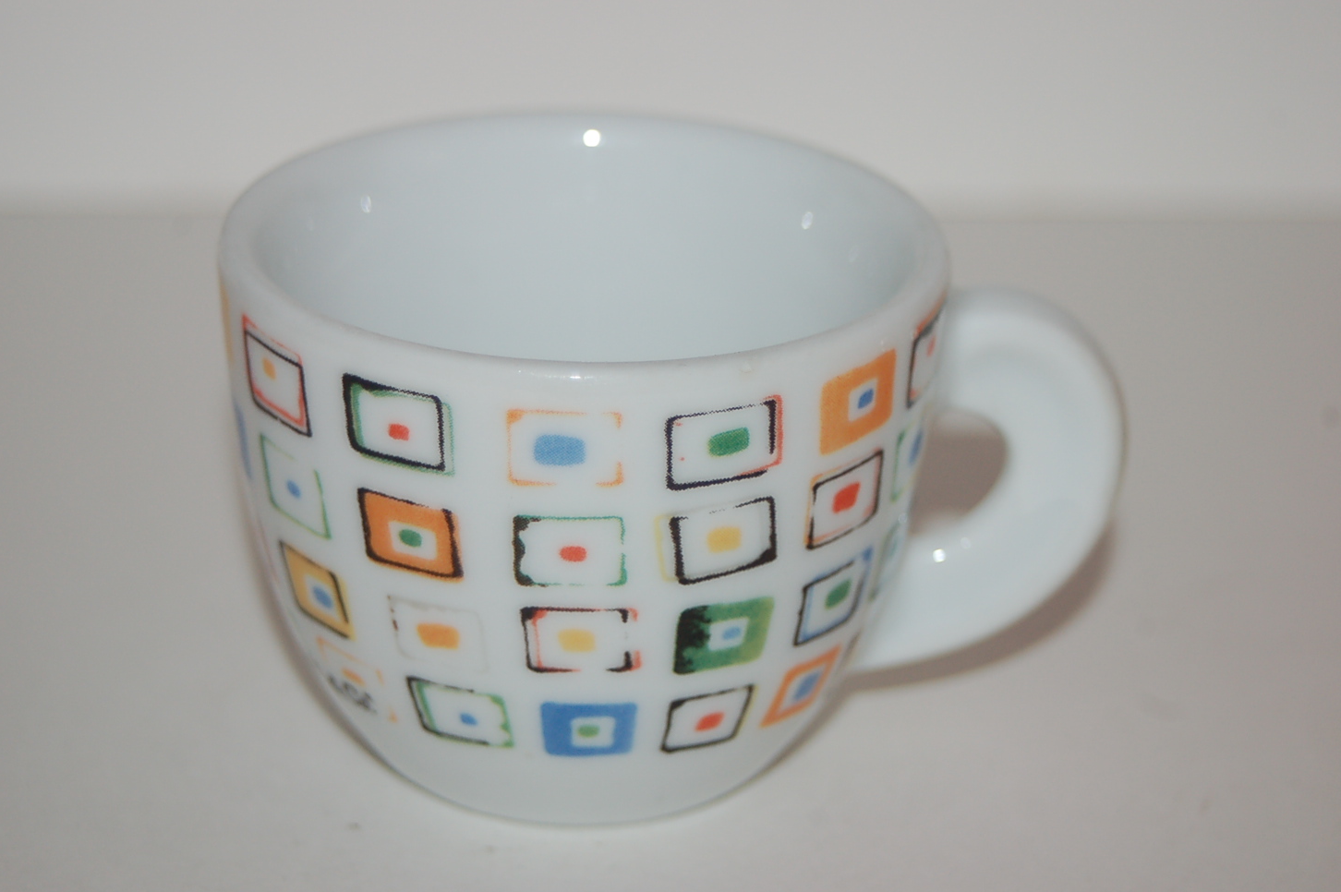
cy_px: 461
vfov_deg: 11.7
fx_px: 4337
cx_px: 669
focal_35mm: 117
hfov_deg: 17.6
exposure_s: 1/60
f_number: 5.6
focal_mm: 75
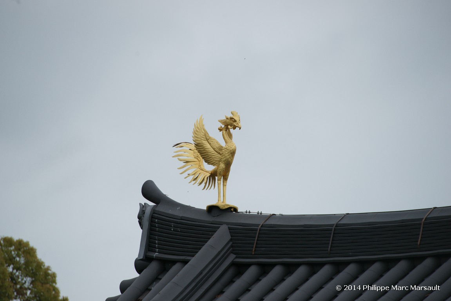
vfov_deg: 2.8
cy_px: 150
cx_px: 226
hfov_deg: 4.1
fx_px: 6265
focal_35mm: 500
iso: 400
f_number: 10
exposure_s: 1/640
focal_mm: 500
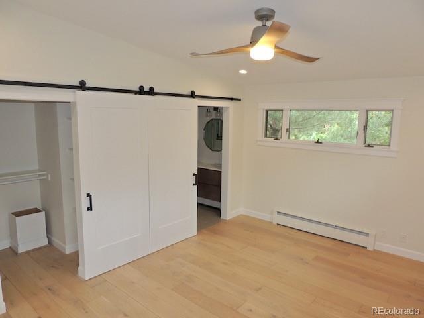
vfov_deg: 56.8
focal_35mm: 24
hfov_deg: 71.6
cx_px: 212
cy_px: 159
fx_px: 294
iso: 110
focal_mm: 4.3
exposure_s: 1/40
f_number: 3
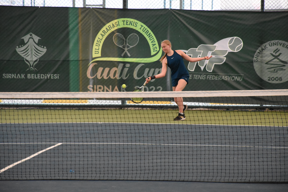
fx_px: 1680
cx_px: 144
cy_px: 96
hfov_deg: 9.8
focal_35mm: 210
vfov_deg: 6.5
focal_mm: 140
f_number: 8
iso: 8000
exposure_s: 1/4000
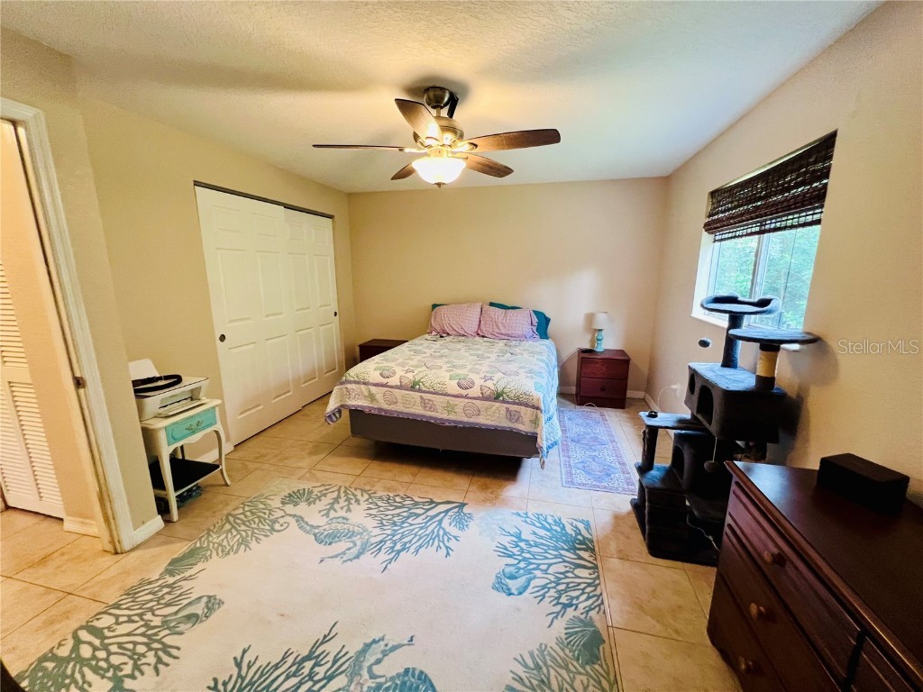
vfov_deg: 89.9
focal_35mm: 13
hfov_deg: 106.2
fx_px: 347
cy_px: 346
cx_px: 462
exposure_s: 1/60
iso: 250
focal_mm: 1.57
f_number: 1.8
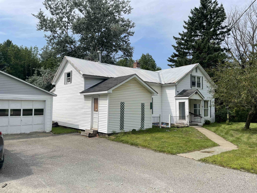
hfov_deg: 67.3
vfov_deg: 53.1
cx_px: 128
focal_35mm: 26
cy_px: 96
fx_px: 193
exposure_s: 1/5556
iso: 32
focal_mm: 4.2
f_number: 1.6
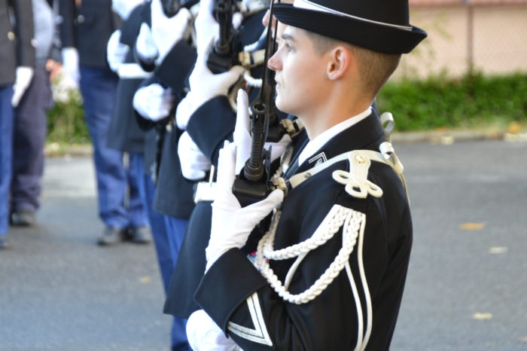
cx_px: 264
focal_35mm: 158
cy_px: 176
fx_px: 2304
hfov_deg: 13.0
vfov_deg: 8.7
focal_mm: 105
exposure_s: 1/60
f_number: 5.6
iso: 500
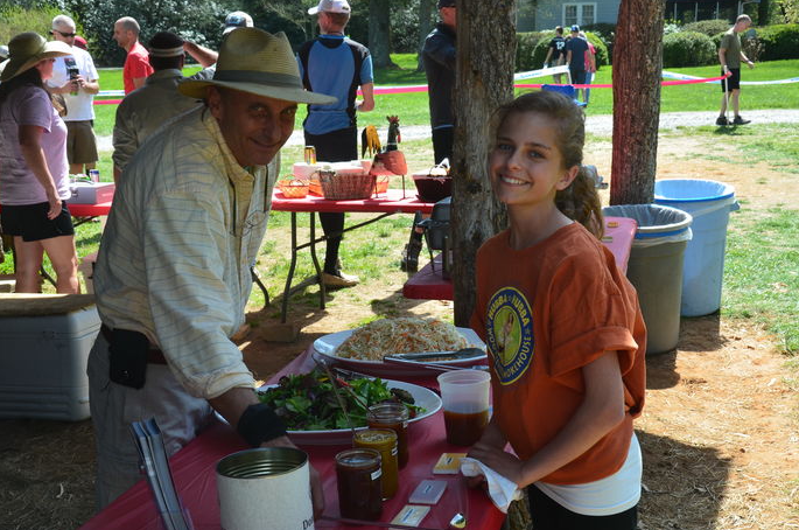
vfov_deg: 25.0
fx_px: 1196
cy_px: 266
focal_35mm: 54
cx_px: 409
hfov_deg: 36.9
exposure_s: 1/100
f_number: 11
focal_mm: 32
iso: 200
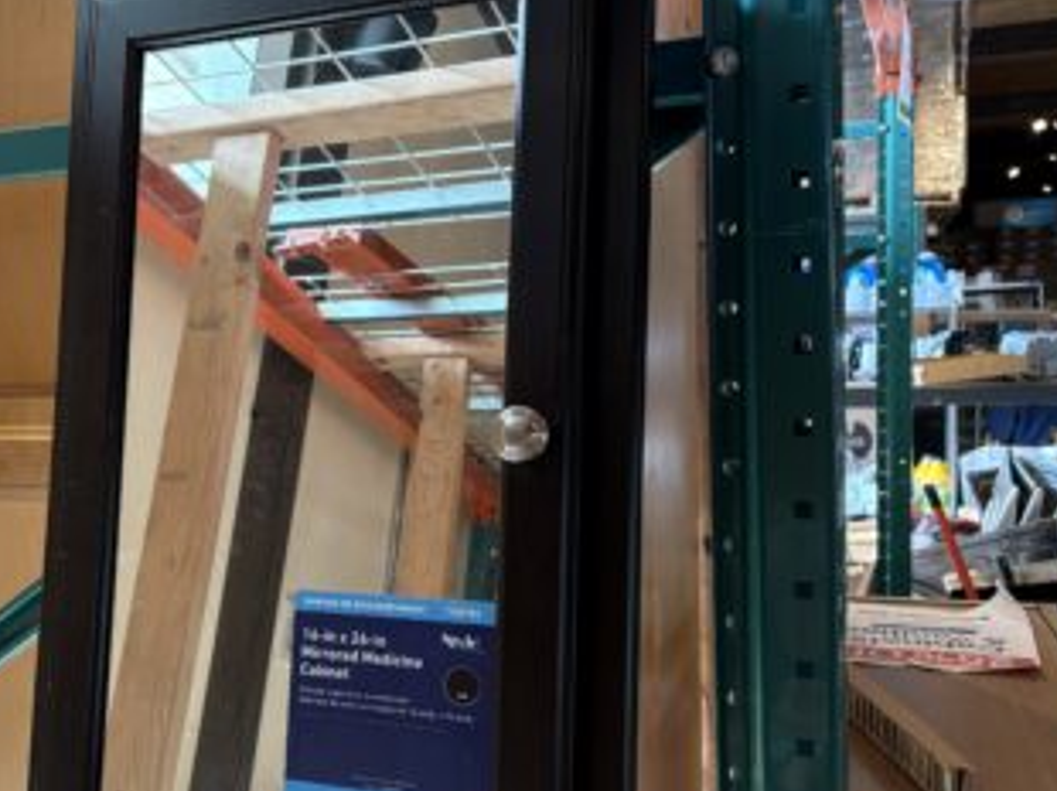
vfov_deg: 34.3
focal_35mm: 42
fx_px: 1281
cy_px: 448
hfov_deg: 43.9
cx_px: 321
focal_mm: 5.96
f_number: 1.6
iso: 200
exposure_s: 1/120
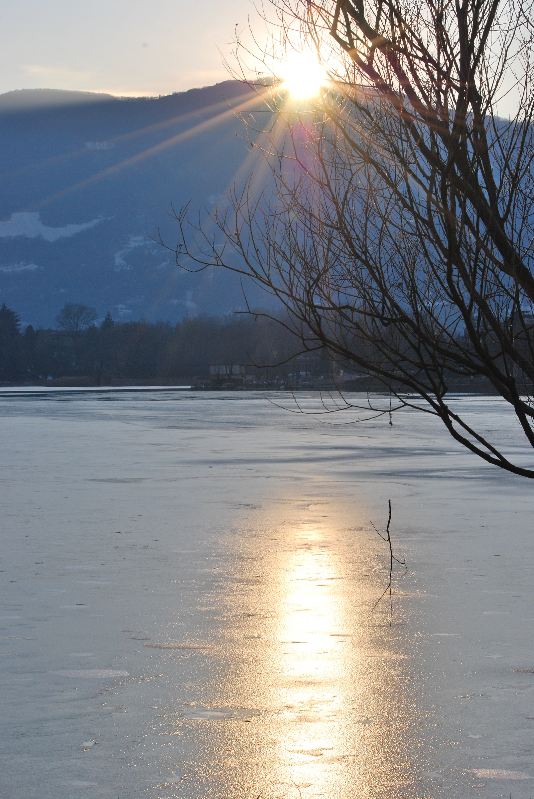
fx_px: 1831
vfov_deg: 24.6
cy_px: 400
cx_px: 267
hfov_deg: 16.6
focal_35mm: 82
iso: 200
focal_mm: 55
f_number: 10
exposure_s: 1/200
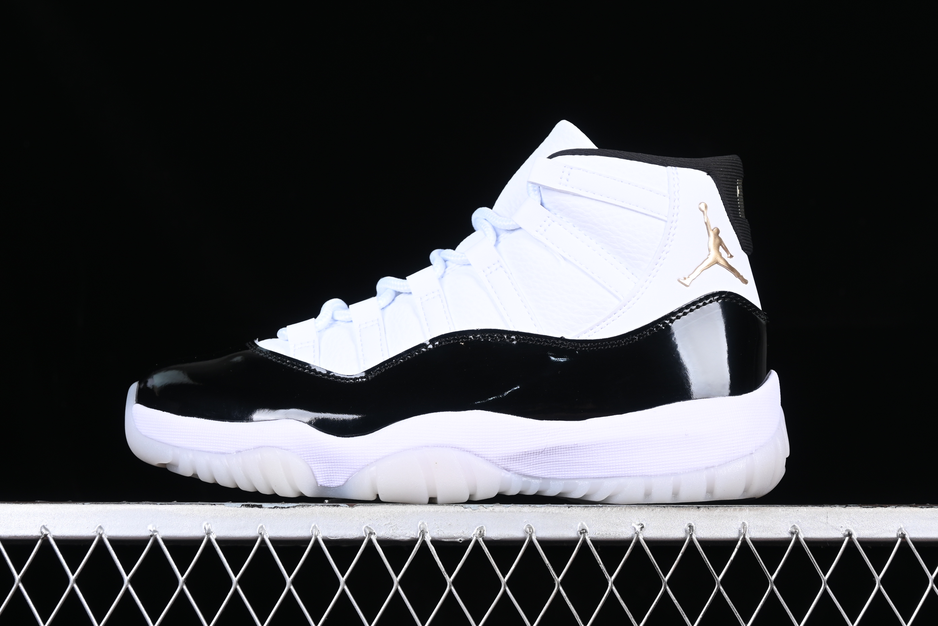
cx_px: 469
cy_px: 313
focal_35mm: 75
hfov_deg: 27.0
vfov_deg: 18.2
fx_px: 1954
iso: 160
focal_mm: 50
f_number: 7.1
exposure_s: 1/80
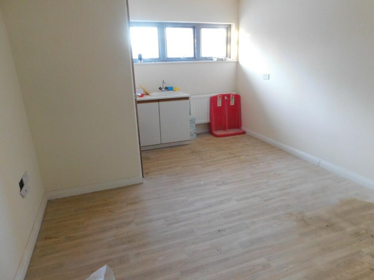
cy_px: 140
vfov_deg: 58.9
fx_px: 248
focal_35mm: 23
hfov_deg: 73.9
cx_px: 187
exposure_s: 1/13
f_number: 3
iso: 400
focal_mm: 4
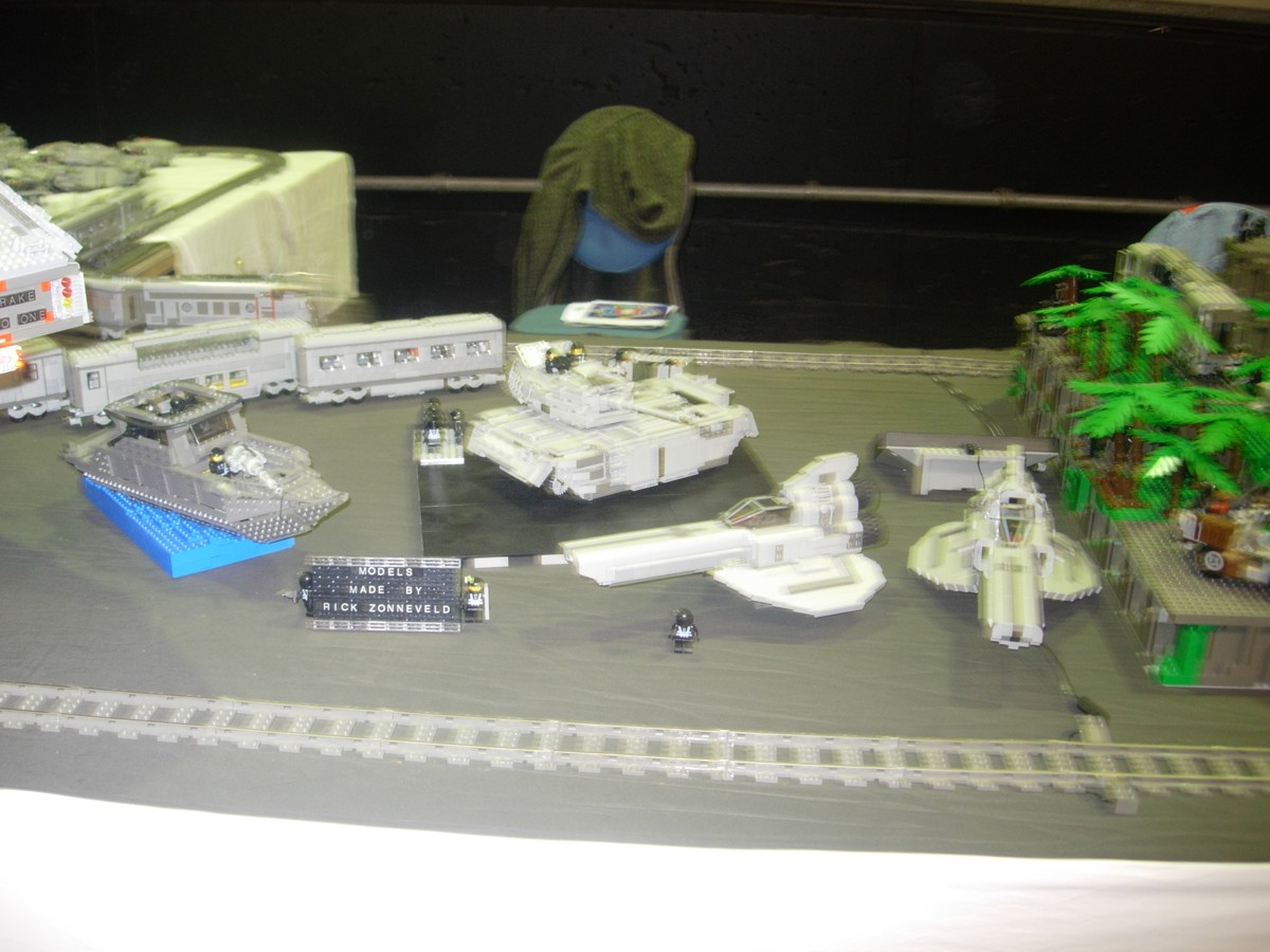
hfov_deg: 49.0
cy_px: 476
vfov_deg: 37.7
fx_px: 1394
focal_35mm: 38
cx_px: 635
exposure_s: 1/4
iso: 79
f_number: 2.8
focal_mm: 7.8
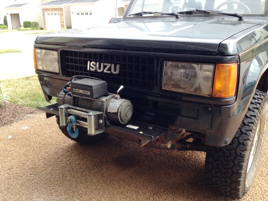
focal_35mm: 33
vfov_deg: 42.9
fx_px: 255
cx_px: 134
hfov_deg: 55.4
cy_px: 100
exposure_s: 1/120
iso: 64
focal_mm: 4.12
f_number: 2.4
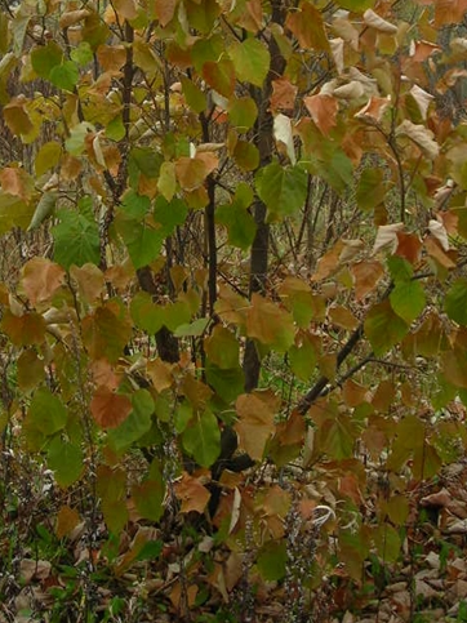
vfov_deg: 29.9
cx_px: 237
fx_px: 1134
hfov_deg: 23.3
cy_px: 110
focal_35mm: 63
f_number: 3.2
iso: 50
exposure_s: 1/47.2
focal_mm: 6.3
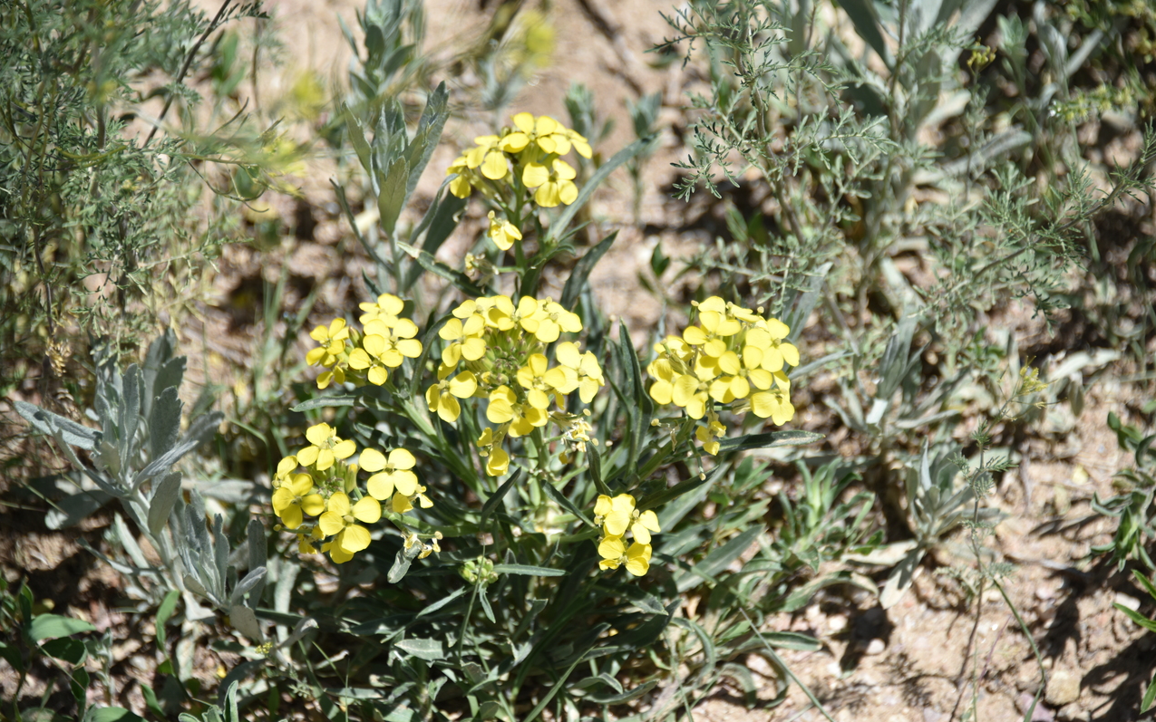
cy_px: 344
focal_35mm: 307
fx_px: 9672
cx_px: 578
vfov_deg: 4.3
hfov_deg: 6.8
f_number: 5.6
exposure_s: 1/640
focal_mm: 300
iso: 160
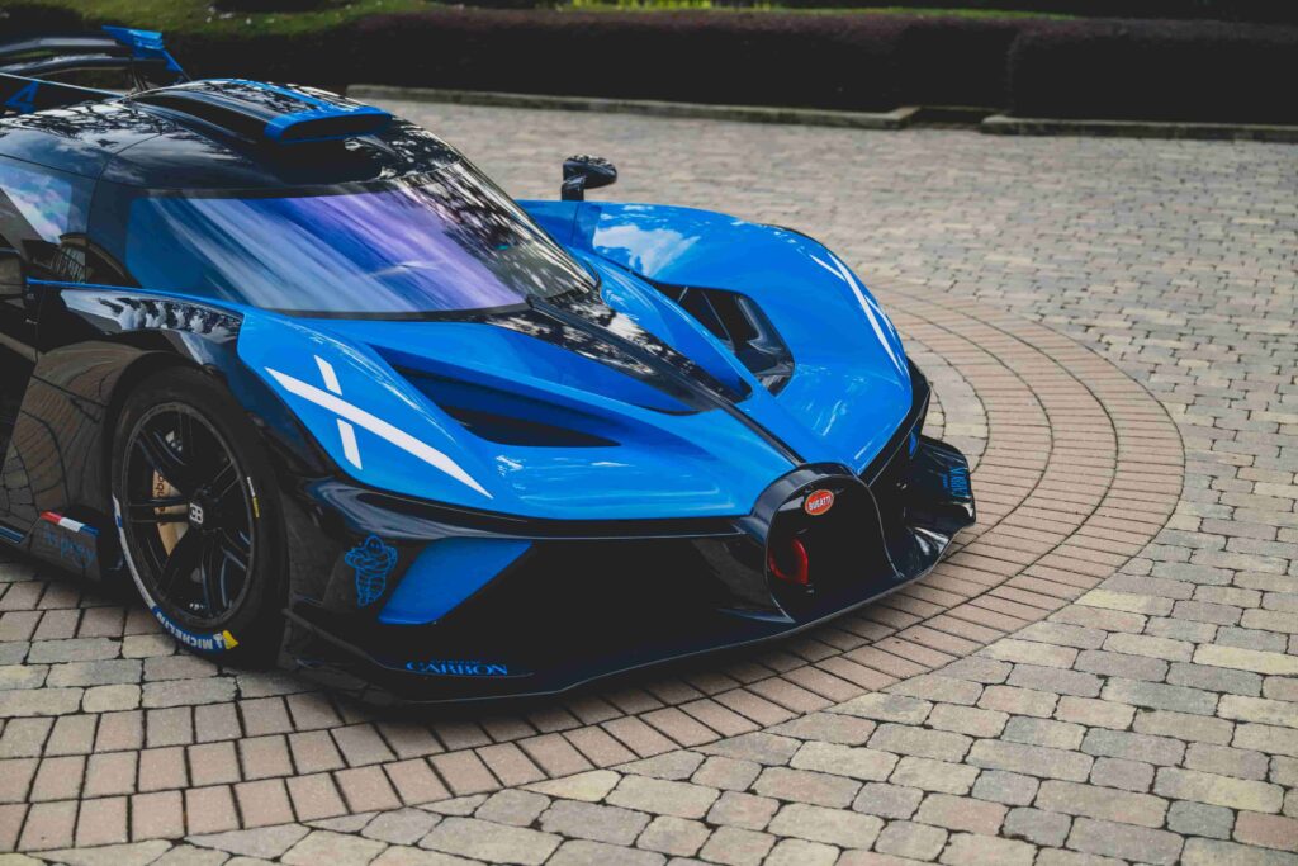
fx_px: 1875
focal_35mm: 52
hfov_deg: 38.2
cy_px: 433
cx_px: 649
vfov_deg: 26.0
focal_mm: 52
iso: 200
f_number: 2.8
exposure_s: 1/640
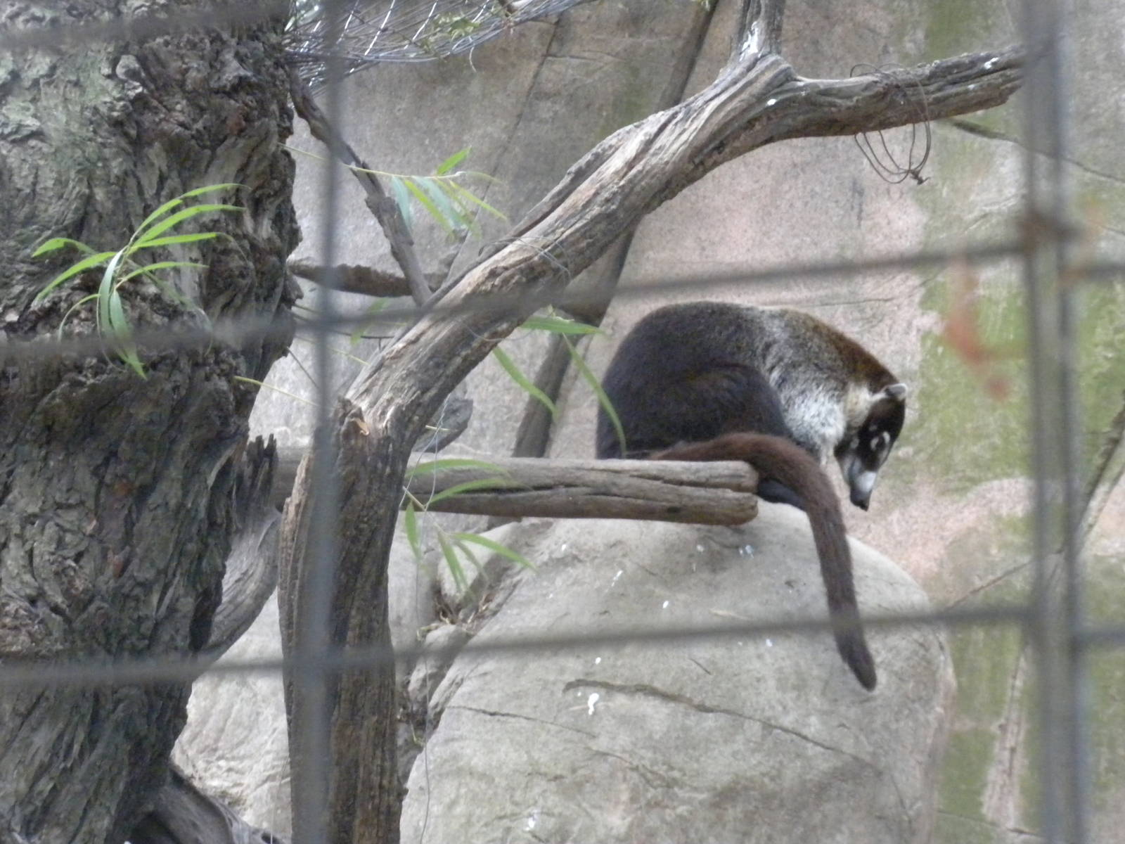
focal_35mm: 119
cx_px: 562
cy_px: 422
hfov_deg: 16.6
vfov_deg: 12.5
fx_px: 3867
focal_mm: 21
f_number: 5.1
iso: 800
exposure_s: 1/70.1
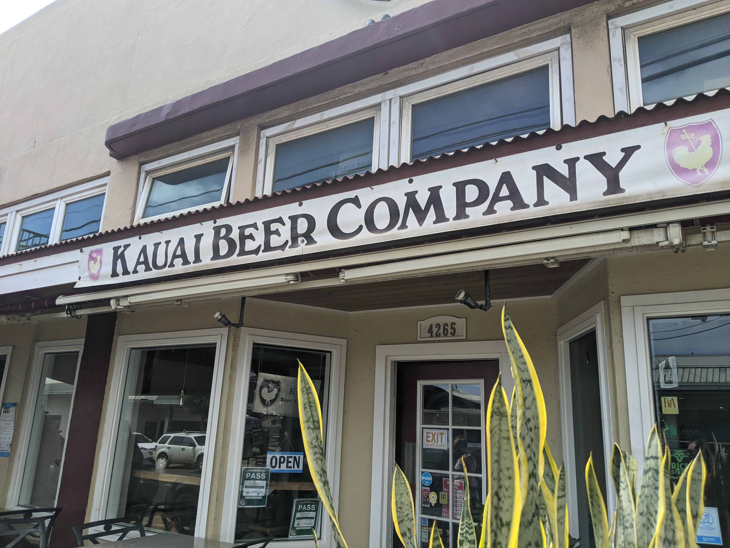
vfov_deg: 51.4
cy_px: 274
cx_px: 365
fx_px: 569
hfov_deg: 65.3
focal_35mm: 27
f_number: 1.8
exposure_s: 1/1675
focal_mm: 4.44
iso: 53
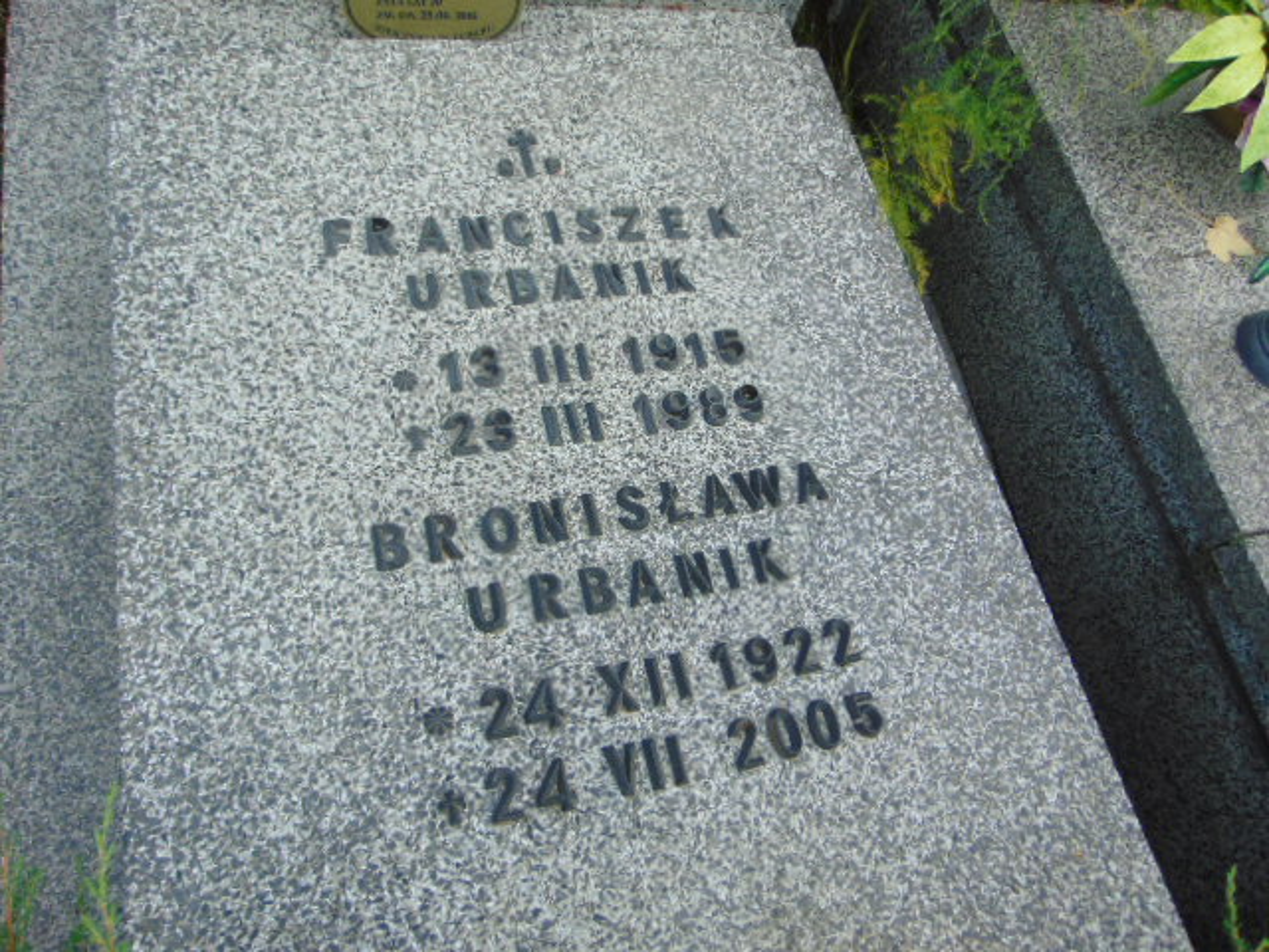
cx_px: 634
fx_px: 916
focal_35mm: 25
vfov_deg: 54.9
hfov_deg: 69.4
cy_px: 476
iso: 80
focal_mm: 4.5
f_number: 3
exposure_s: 1/400
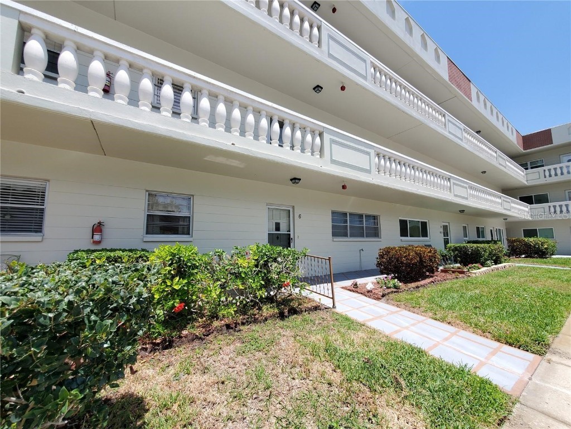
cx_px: 286
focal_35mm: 13
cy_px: 214
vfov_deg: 89.9
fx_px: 214
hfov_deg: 106.2
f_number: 2.2
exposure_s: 1/714
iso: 50
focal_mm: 1.8
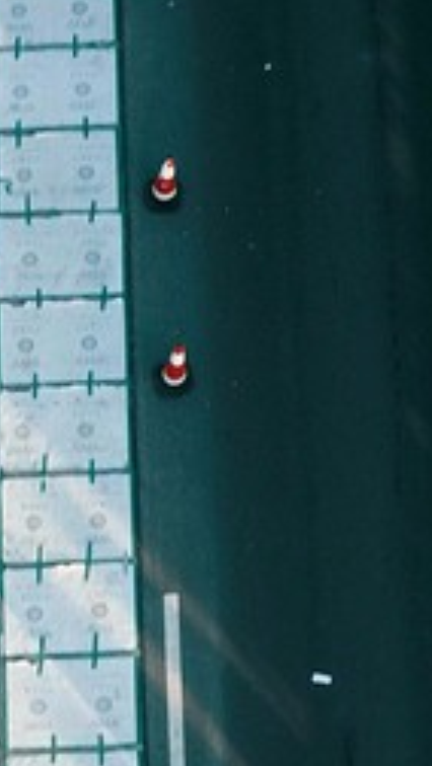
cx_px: -179
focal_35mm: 115
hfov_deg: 10.3
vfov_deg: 17.1
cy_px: 1082
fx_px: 2339
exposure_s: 1/157
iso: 100
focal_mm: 4.73
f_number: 2.2
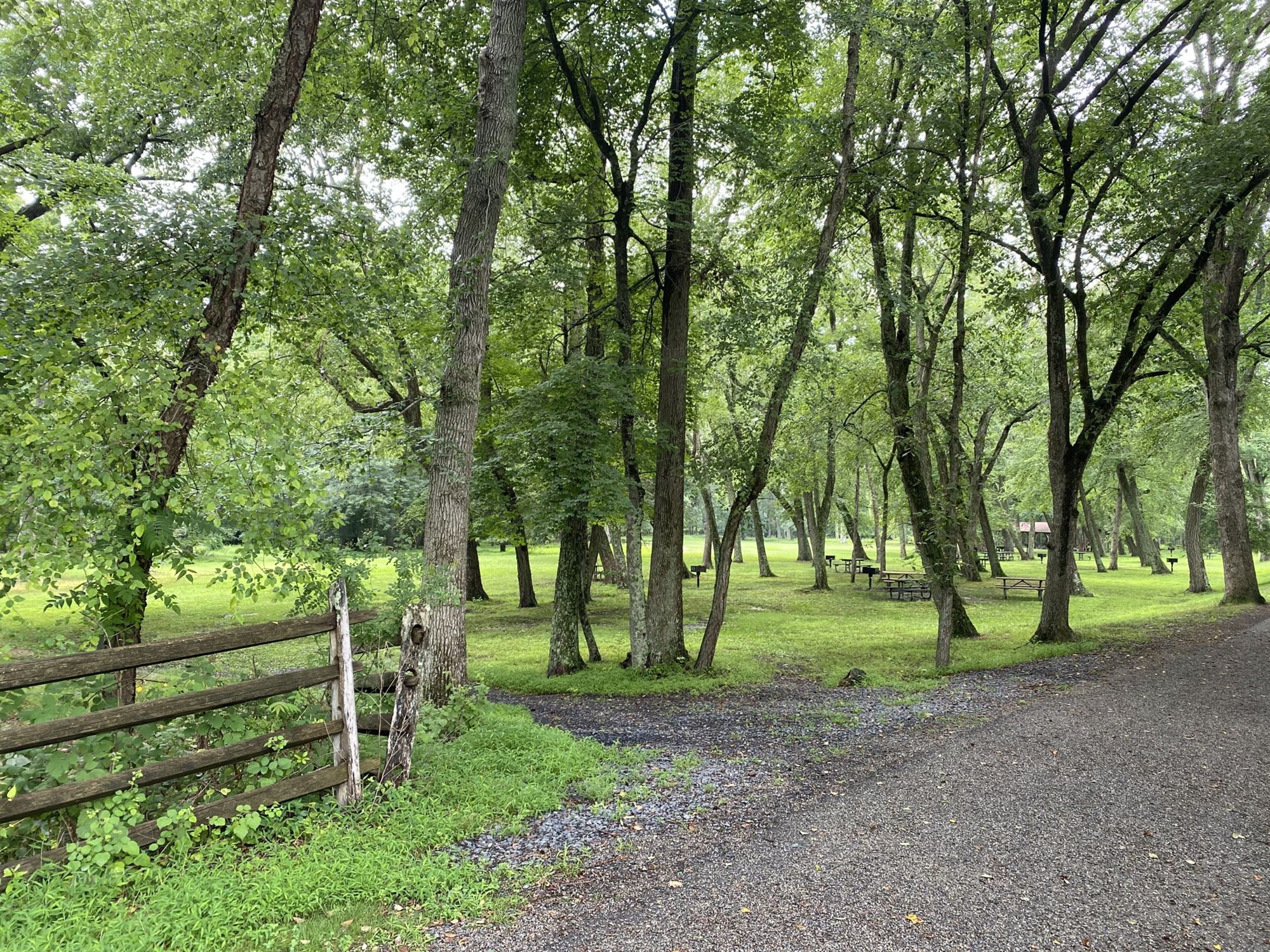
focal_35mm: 26
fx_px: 954
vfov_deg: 53.1
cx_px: 635
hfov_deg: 67.3
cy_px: 476
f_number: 1.8
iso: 80
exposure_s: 1/121
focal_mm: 4.25
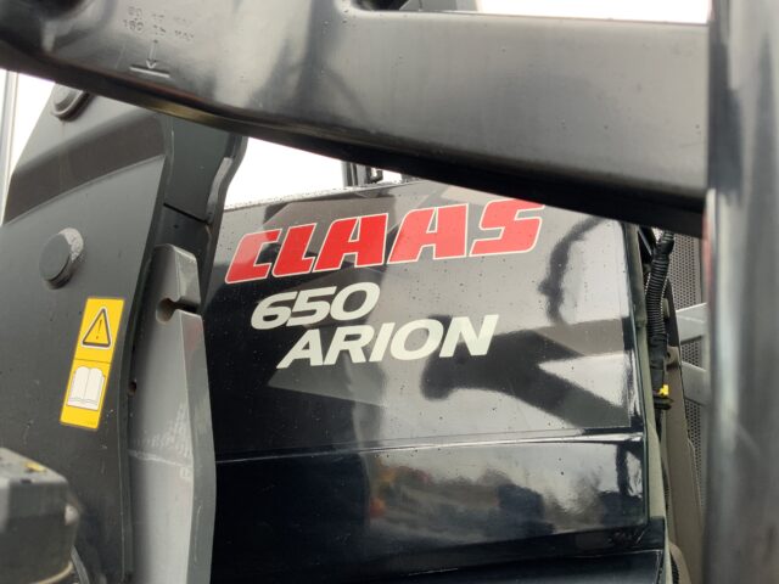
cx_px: 390
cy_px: 292
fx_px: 653
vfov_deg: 48.2
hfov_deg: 61.7
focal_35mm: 29
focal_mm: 3
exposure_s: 1/122
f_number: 1.8
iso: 40
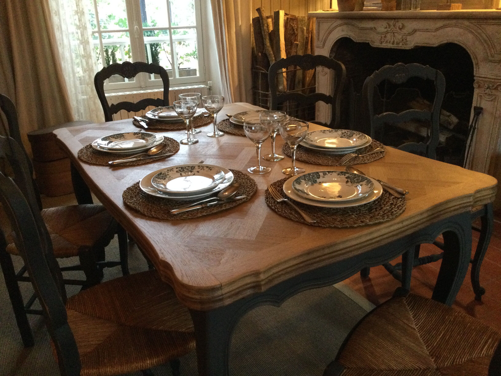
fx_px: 449
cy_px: 188
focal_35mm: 31
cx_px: 250
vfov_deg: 45.4
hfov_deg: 58.4
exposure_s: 1/25
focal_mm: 3.3
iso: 250
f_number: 2.4
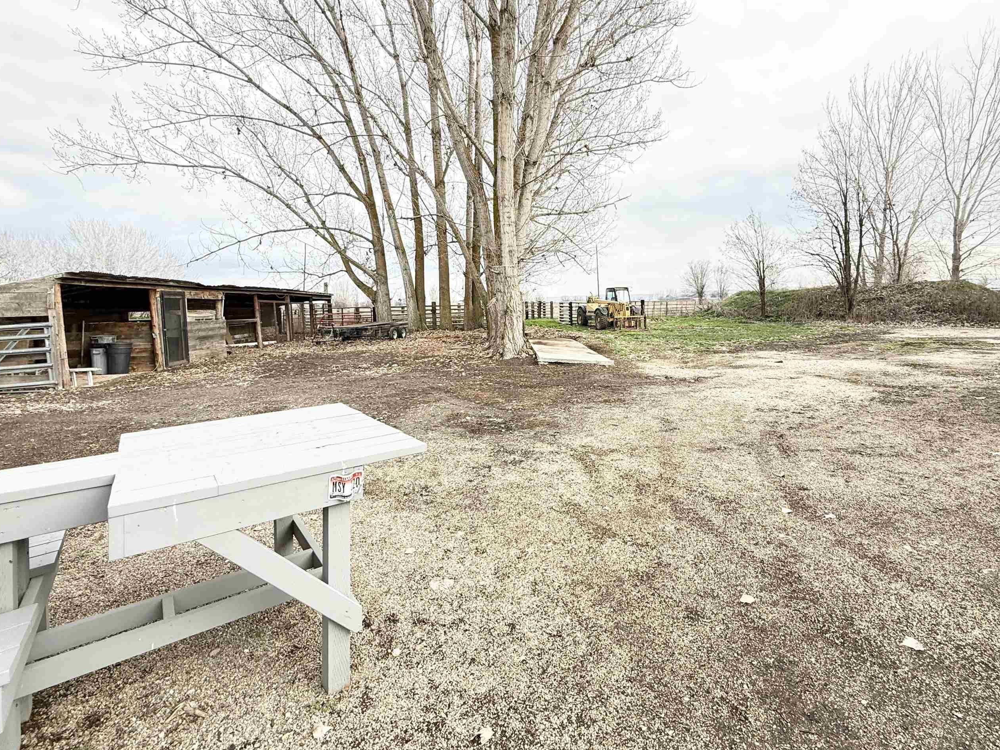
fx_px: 491
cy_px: 310
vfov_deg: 74.1
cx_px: 545
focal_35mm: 17
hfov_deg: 90.8
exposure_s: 1/138
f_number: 2.2
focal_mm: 2.22
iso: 50
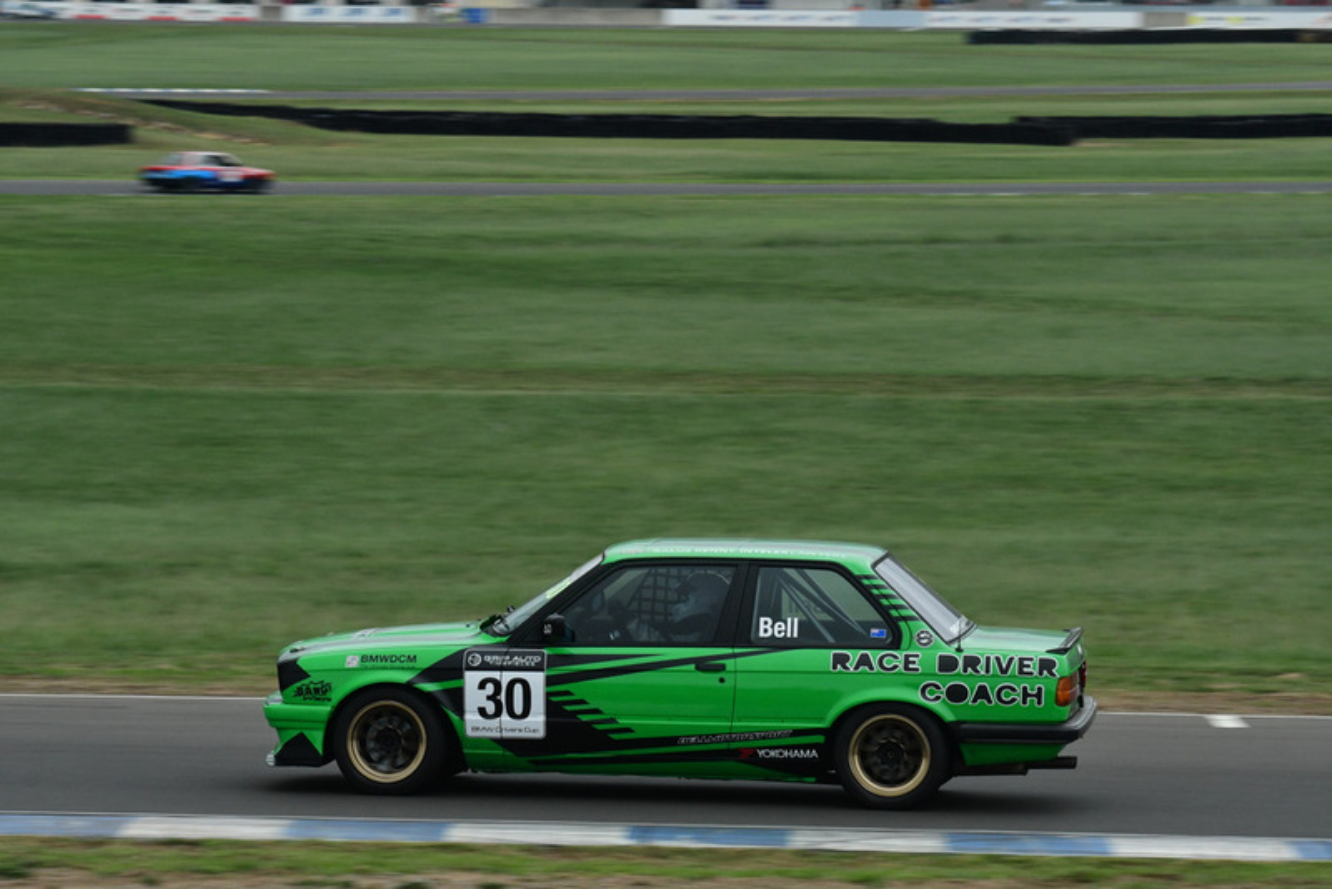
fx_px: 6218
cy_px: 444
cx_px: 666
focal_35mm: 168
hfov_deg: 12.2
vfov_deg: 8.2
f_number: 11
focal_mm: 112
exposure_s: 1/320
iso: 1600
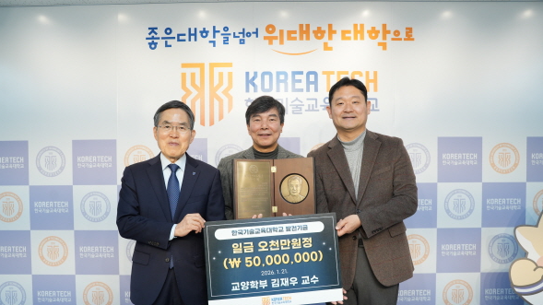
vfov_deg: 36.6
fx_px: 461
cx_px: 271
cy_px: 179
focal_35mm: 32
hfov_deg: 61.0
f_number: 5
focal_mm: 30
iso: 800
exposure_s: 1/100
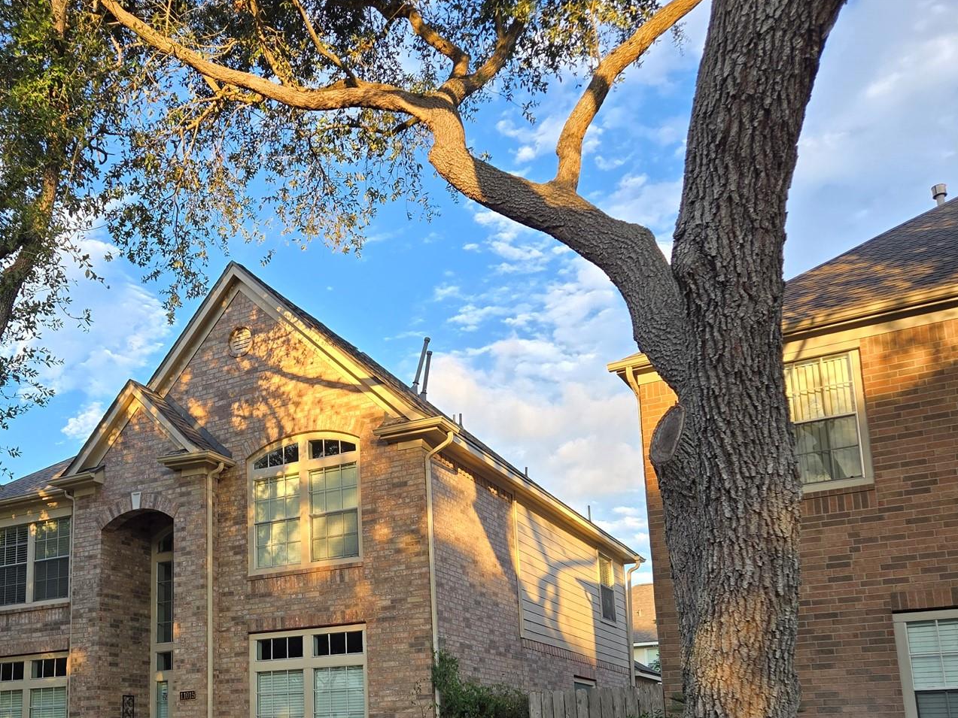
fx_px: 1024
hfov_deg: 49.2
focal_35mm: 37
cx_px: 313
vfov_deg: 37.3
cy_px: 574
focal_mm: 5.4
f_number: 1.8
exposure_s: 1/374
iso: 25
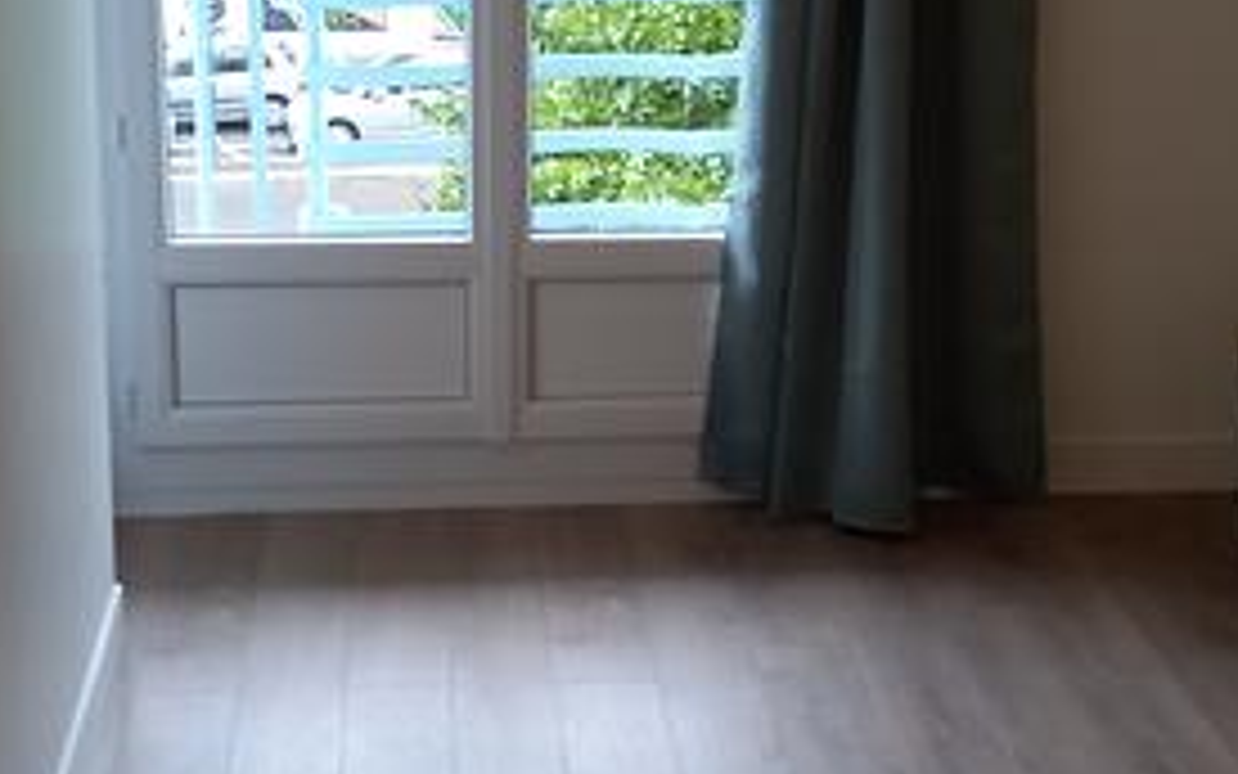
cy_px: 252
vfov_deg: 16.9
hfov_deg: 26.8
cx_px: 599
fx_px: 2598
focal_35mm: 77
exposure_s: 1/50
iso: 80
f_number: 2
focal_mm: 4.6
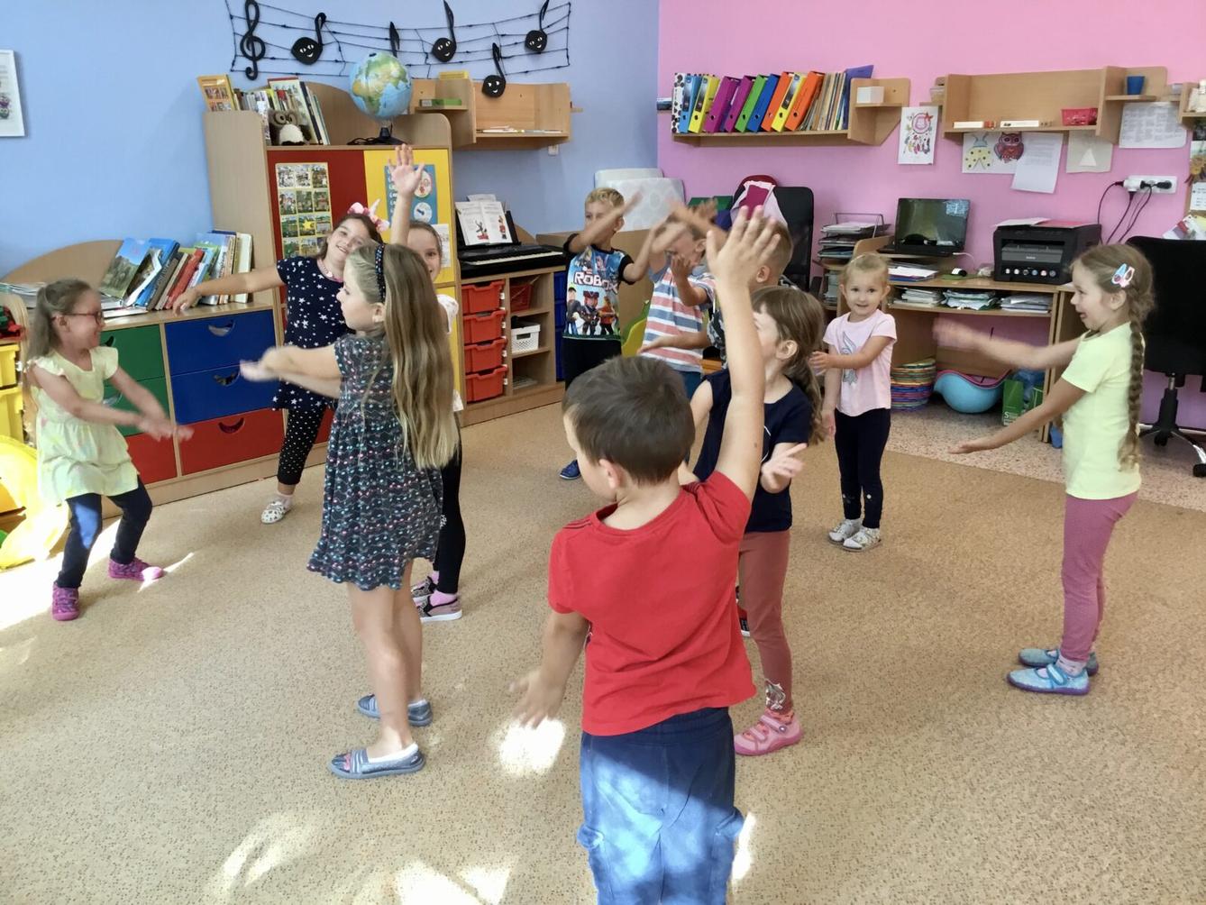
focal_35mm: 31
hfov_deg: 58.3
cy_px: 452
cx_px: 603
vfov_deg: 45.5
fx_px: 1080
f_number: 2.4
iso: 40
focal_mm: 3.3
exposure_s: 1/33
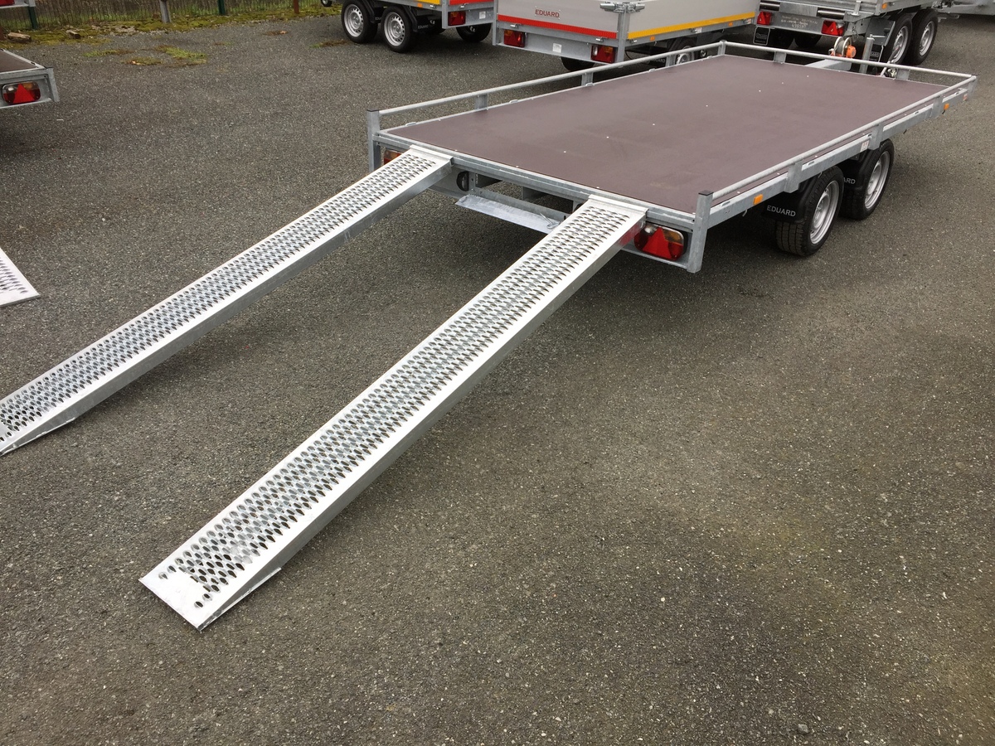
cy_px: 373
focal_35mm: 29
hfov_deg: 61.7
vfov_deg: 48.2
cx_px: 498
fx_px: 834
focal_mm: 4.15
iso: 32
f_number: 2.2
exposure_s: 1/119
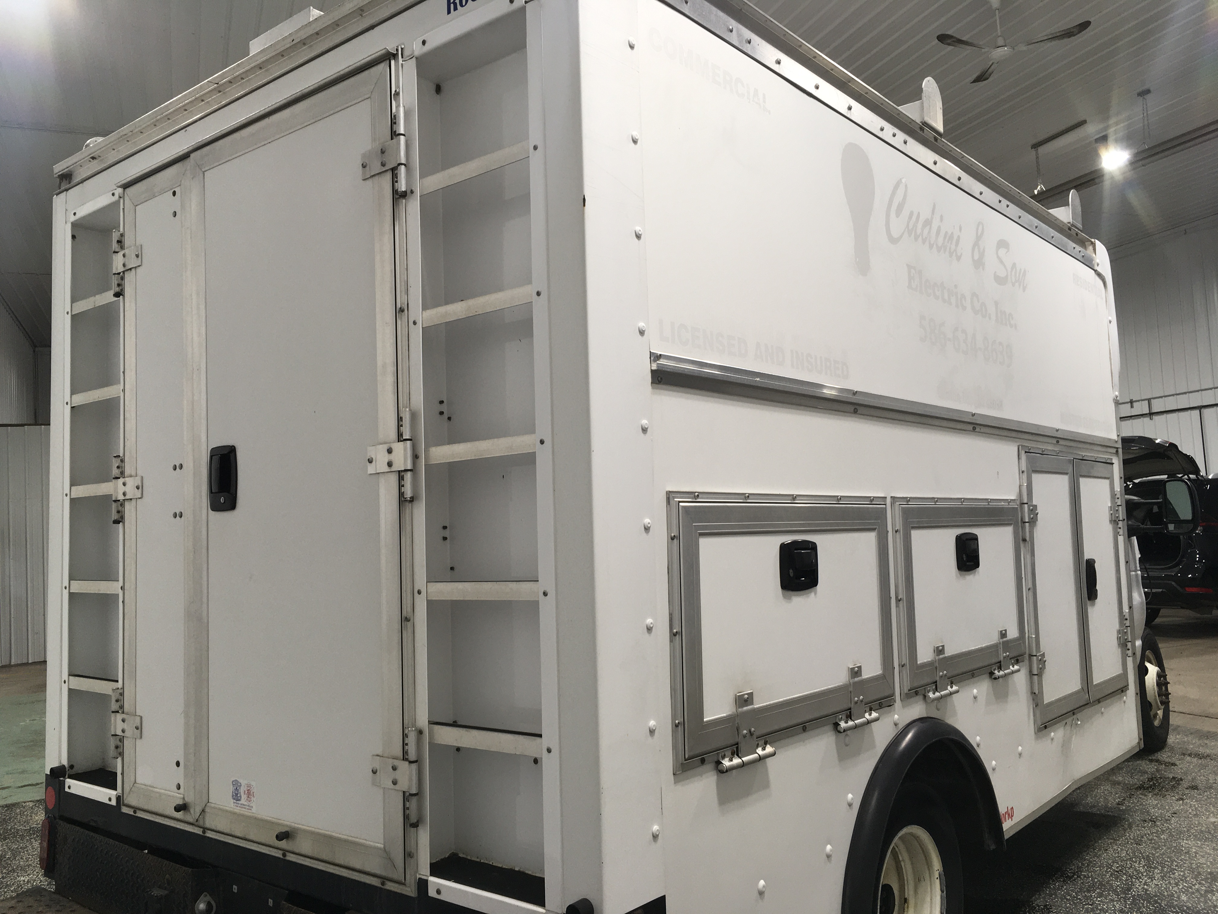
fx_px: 1020
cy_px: 457
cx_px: 609
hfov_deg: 61.7
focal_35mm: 29
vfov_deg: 48.2
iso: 32
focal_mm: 4.15
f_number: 2.2
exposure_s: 1/60
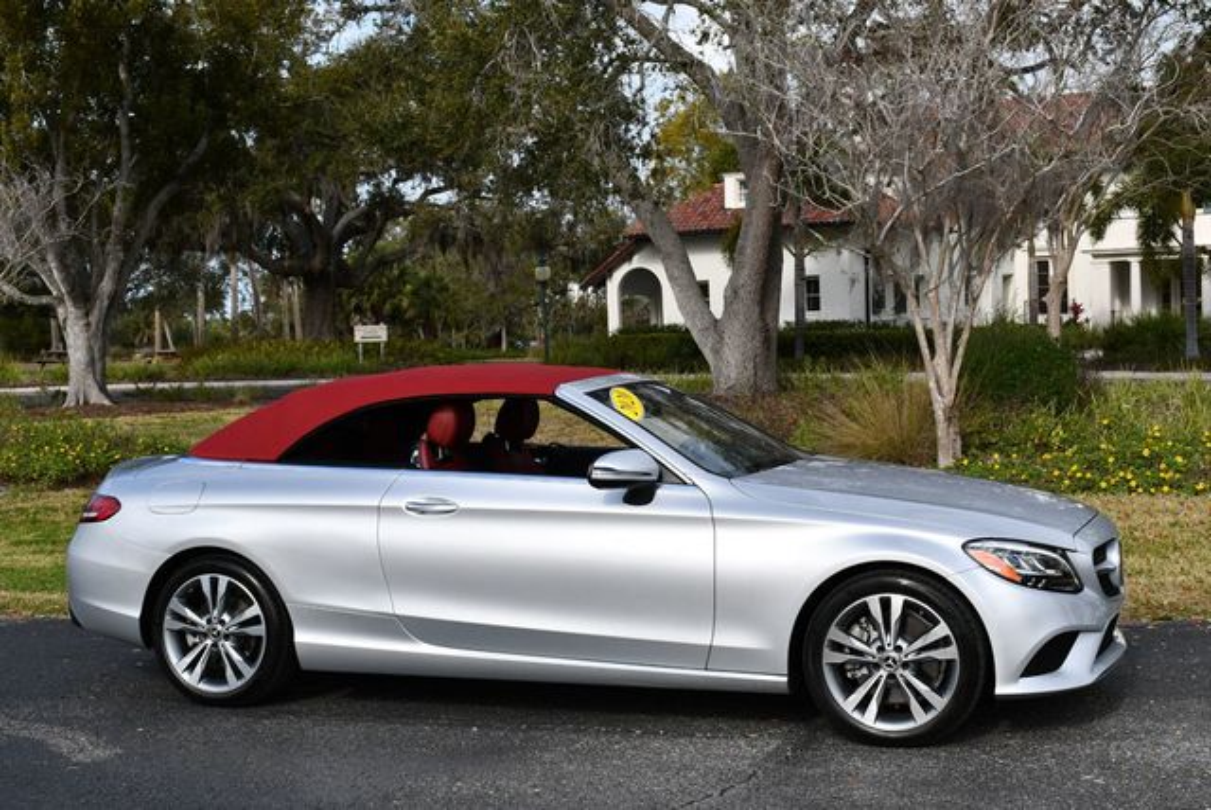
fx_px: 1751
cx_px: 606
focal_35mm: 52
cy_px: 405
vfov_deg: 26.0
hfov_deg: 38.2
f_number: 8
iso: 100
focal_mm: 26
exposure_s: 1/250
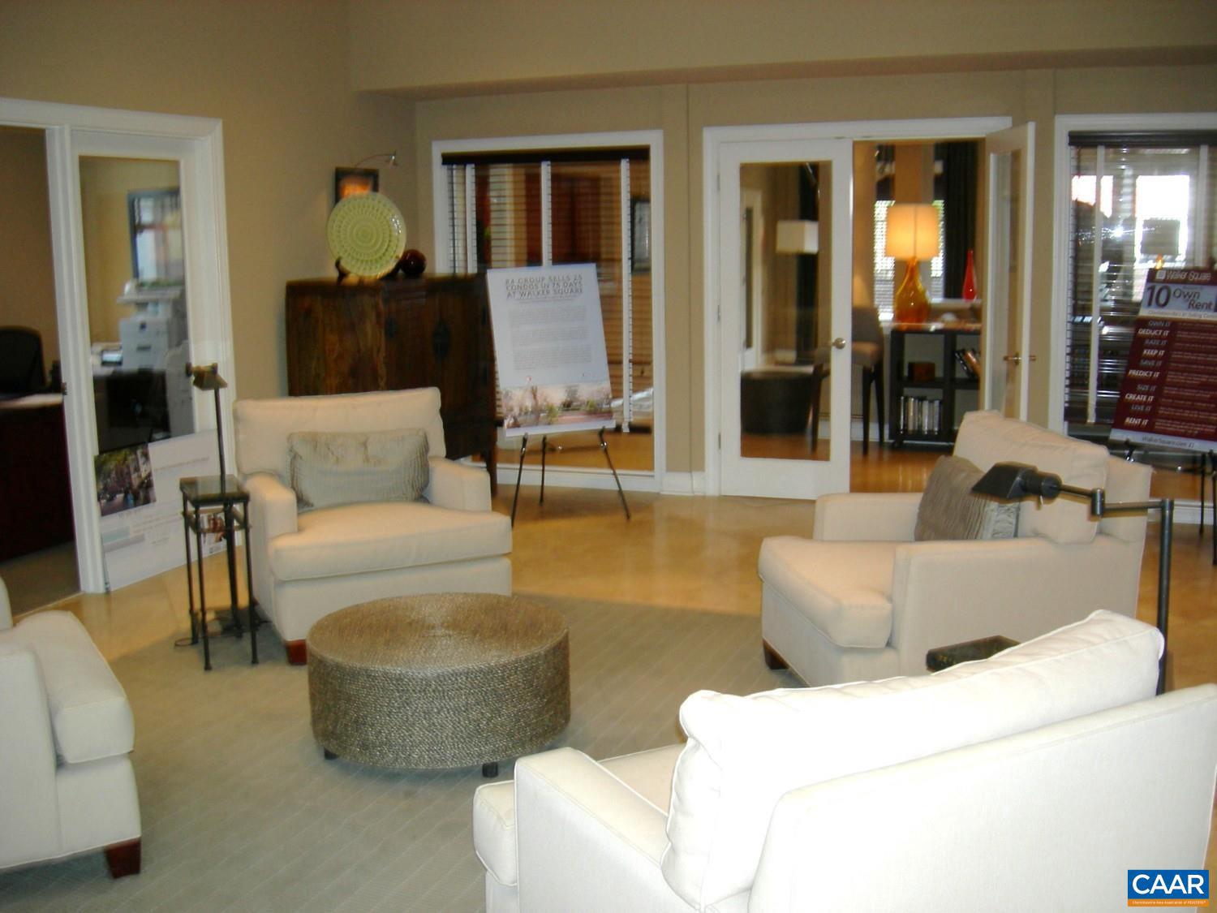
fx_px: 1266
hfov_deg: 51.4
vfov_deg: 39.7
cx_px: 608
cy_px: 456
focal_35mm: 36
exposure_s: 1/60.1
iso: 64
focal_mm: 7.5
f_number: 2.7
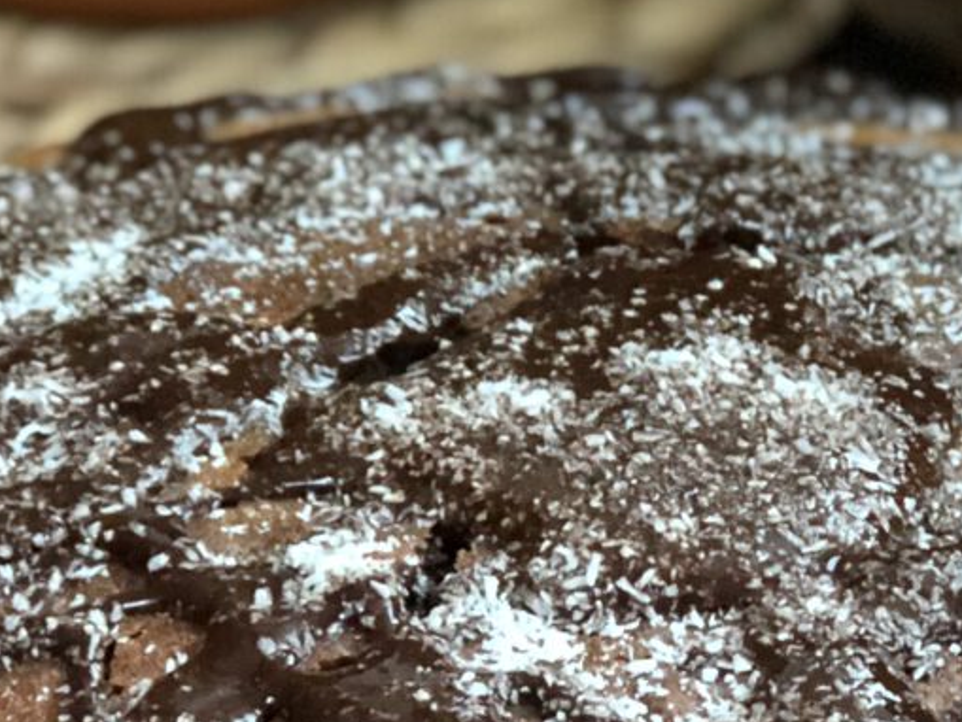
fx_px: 4976
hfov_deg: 11.0
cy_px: 686
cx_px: 799
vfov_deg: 8.3
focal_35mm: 179
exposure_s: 1/50
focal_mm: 6.6
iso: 1250
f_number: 2.8
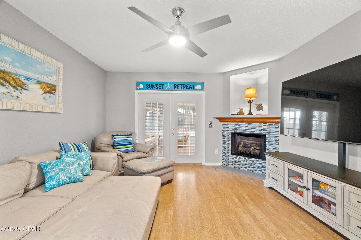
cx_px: 180
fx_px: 150
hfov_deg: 100.4
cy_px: 120
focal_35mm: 15
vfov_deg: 77.3
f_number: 9
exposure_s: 3.2
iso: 400
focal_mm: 10
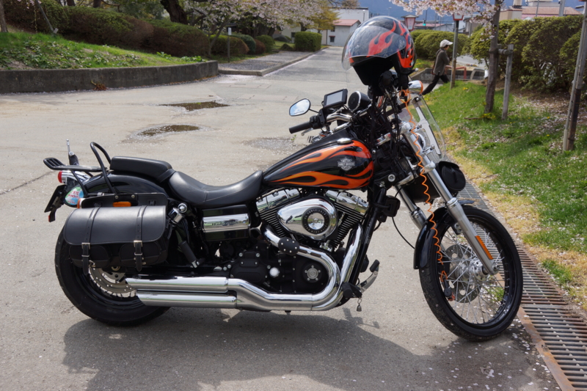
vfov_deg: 36.9
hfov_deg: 53.1
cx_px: 294
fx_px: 587
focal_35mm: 36
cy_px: 196
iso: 100
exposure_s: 1/250
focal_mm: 24
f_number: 8
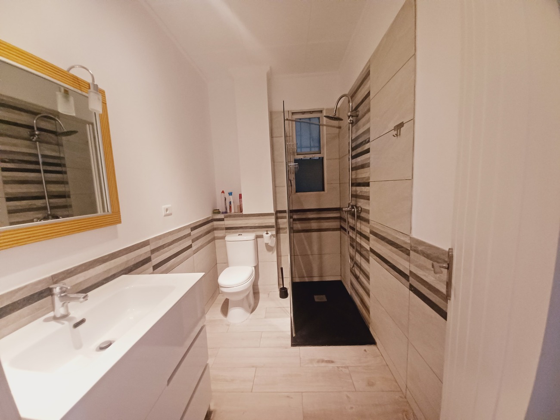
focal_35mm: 13
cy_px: 210
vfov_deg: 89.9
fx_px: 210
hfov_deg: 106.2
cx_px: 280
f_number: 2.2
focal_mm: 1.42
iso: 160
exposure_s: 1/33
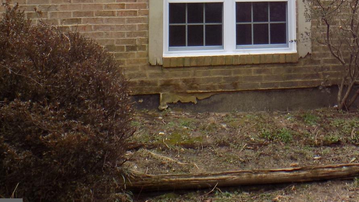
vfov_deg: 12.5
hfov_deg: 22.3
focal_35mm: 93
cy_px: -79
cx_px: 336
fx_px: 885
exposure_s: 1/200
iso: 80
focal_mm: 6.6
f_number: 3.5
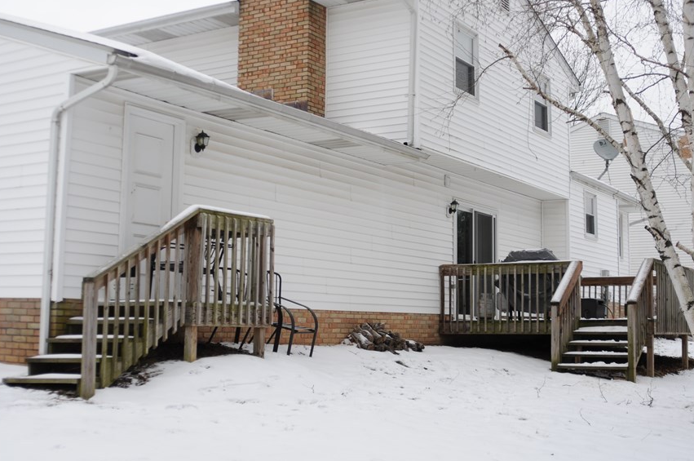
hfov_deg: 42.8
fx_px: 886
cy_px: 173
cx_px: 327
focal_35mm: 46
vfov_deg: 29.1
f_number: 2.8
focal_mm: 24
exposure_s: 1/1000
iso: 250
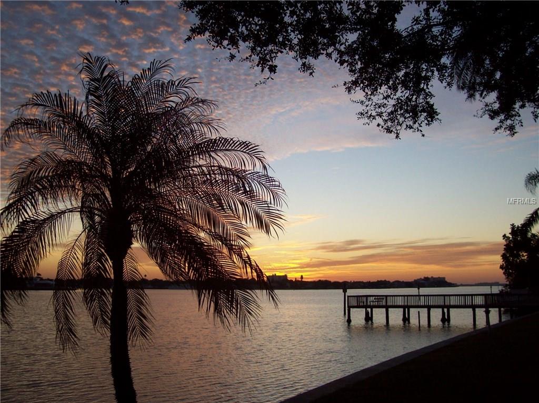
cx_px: 270
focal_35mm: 36
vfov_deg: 39.6
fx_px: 560
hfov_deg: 51.4
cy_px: 202
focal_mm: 6
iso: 80
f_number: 2.7
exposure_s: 1/306
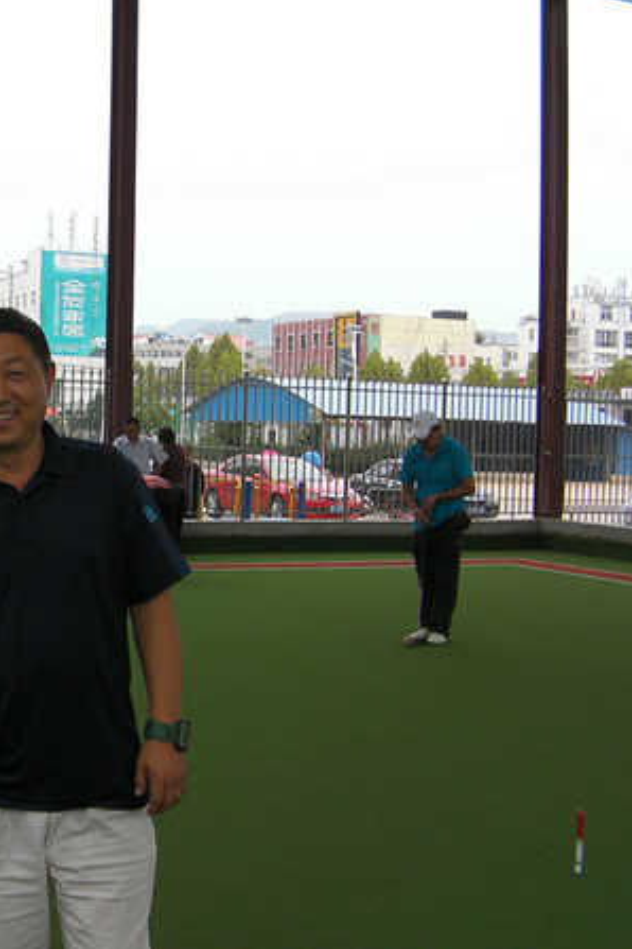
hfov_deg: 24.4
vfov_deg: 37.5
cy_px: 473
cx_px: 2
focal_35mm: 53
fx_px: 1396
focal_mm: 6.8
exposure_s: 1/100
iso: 57
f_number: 3.5
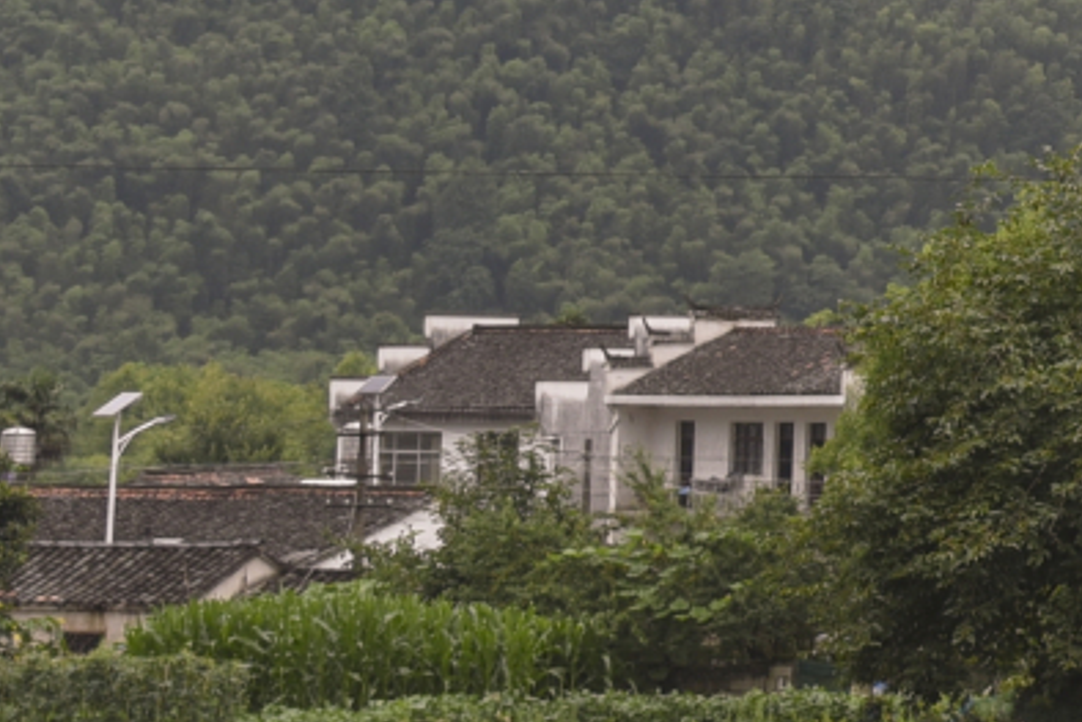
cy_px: -147
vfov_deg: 7.1
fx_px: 5803
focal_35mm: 193
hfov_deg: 9.6
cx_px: 2436
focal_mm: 38
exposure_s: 1/100
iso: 100
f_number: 5.6
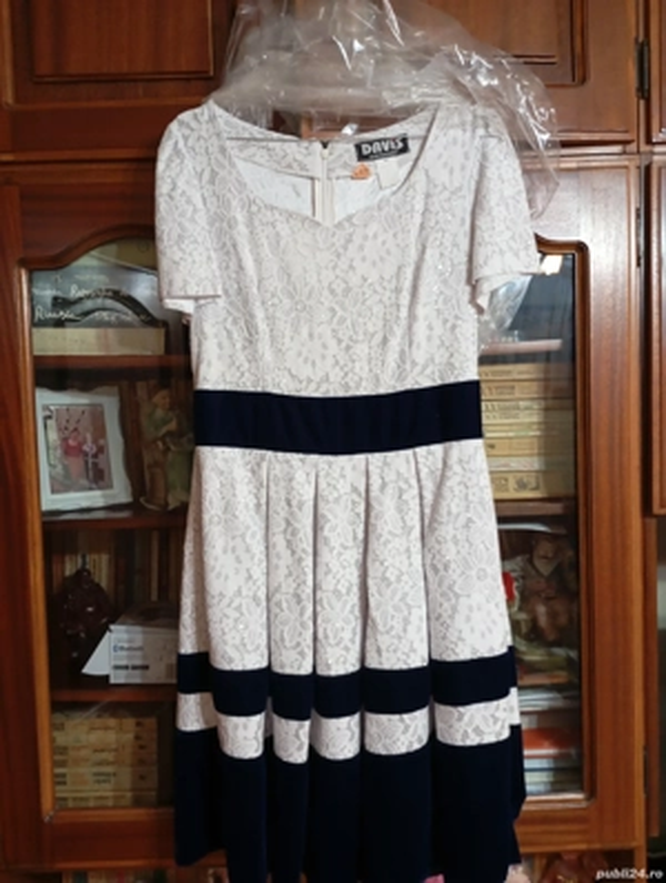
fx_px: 716
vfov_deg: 63.4
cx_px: 333
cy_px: 442
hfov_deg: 49.9
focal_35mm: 28
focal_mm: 4.27
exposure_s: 1/20
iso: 1096
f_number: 1.8
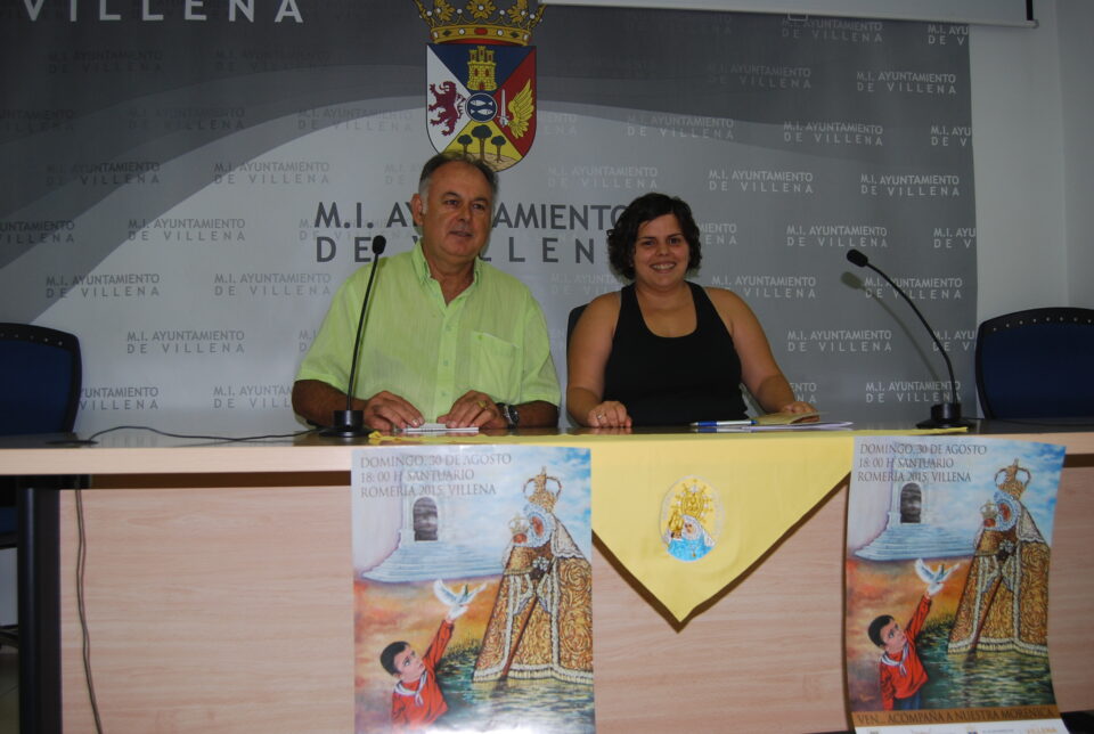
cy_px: 367
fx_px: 913
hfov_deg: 61.8
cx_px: 547
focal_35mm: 30
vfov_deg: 43.8
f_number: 3.8
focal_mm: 20
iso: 200
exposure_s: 1/60
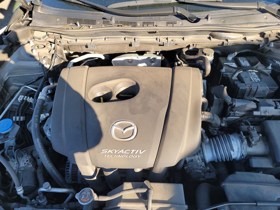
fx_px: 194
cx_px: 140
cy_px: 105
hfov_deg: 71.6
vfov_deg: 56.8
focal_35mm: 24
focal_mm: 6.7
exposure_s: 1/116
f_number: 1.8
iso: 50
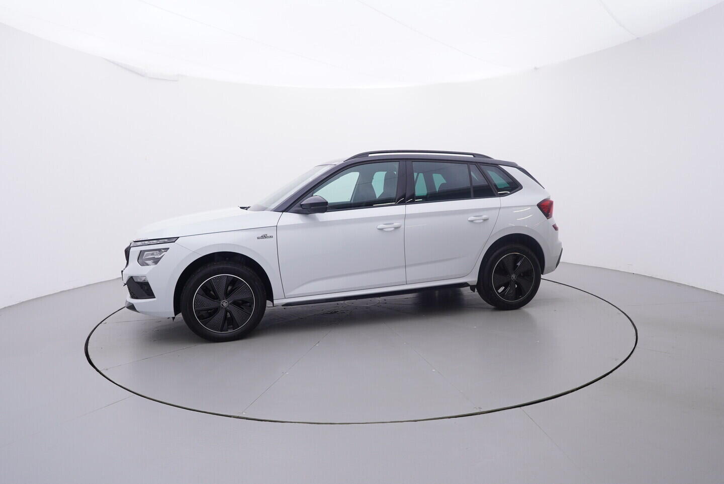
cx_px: 362
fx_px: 453
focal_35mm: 22
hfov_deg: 77.3
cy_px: 242
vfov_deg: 56.2
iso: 200
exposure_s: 1/80
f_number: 5
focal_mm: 15
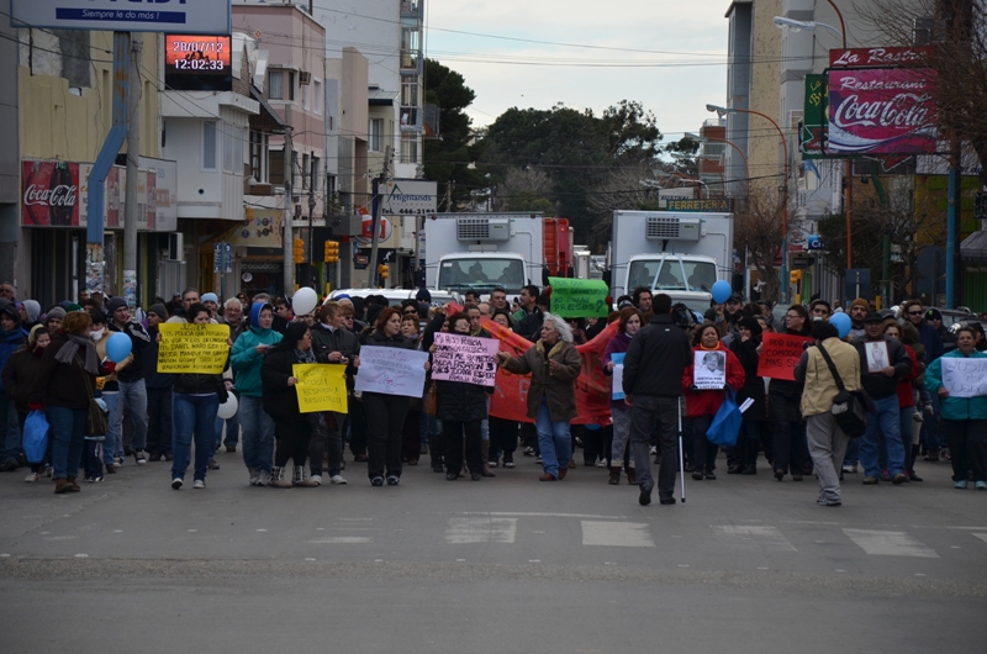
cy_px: 327
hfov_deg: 13.1
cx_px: 494
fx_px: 4310
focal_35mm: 158
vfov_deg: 8.7
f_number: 5.6
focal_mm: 105
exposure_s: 1/500
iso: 220
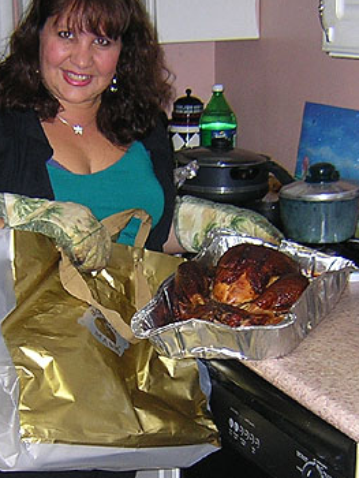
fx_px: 994
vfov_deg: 26.8
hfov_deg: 20.4
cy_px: 343
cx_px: 111
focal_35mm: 72
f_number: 2.6
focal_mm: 4.7
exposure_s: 1/60.1
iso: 175
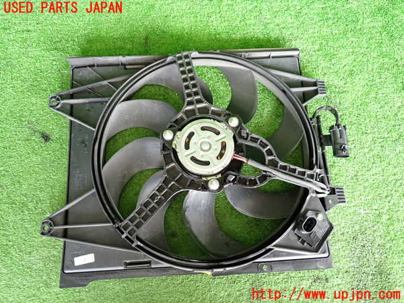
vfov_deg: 49.7
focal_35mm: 28
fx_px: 327
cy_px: 152
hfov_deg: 63.4
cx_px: 202
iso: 250
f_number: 2.2
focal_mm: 5.05
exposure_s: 1/30
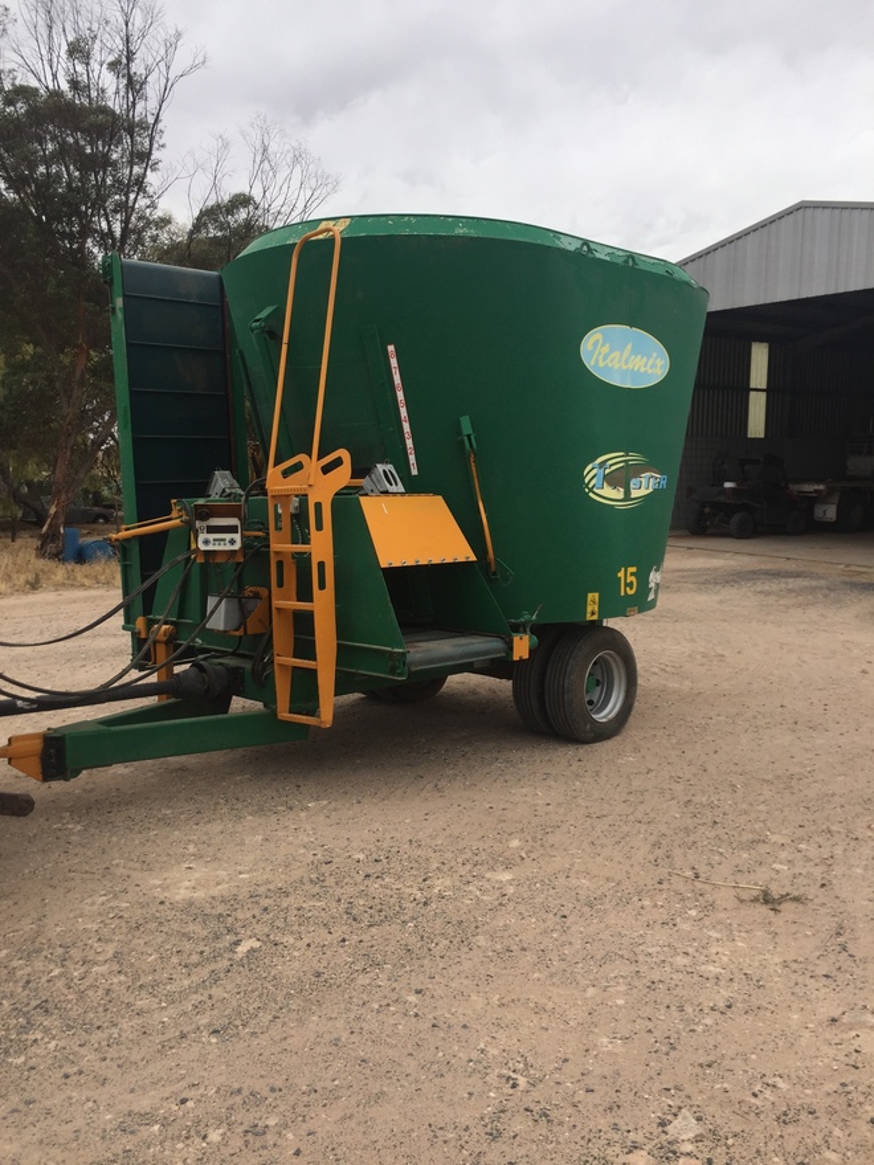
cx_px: 437
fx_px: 976
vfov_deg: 61.7
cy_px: 582
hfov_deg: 48.2
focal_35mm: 29
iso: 32
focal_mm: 4.15
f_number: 2.2
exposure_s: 1/1647
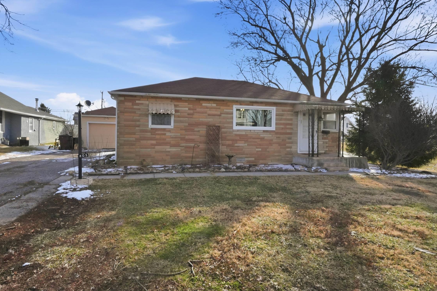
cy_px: 131
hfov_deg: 81.7
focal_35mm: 21
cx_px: 219
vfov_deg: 59.8
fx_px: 253
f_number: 16
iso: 640
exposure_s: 1/400
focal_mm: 12.5
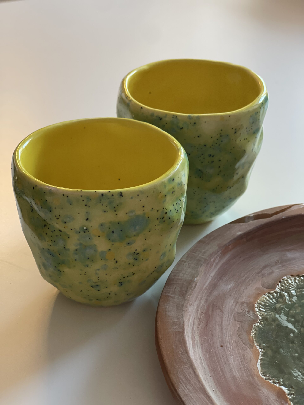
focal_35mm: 64
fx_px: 749
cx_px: 152
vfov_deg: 30.3
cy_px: 202
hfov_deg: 22.9
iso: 320
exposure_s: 1/40
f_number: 2.2
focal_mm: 7.5
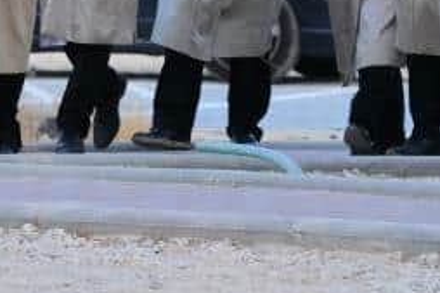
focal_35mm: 726
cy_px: -225
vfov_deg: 1.9
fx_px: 8867
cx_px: 107
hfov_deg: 2.8
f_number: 4
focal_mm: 120
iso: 320
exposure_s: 1/800
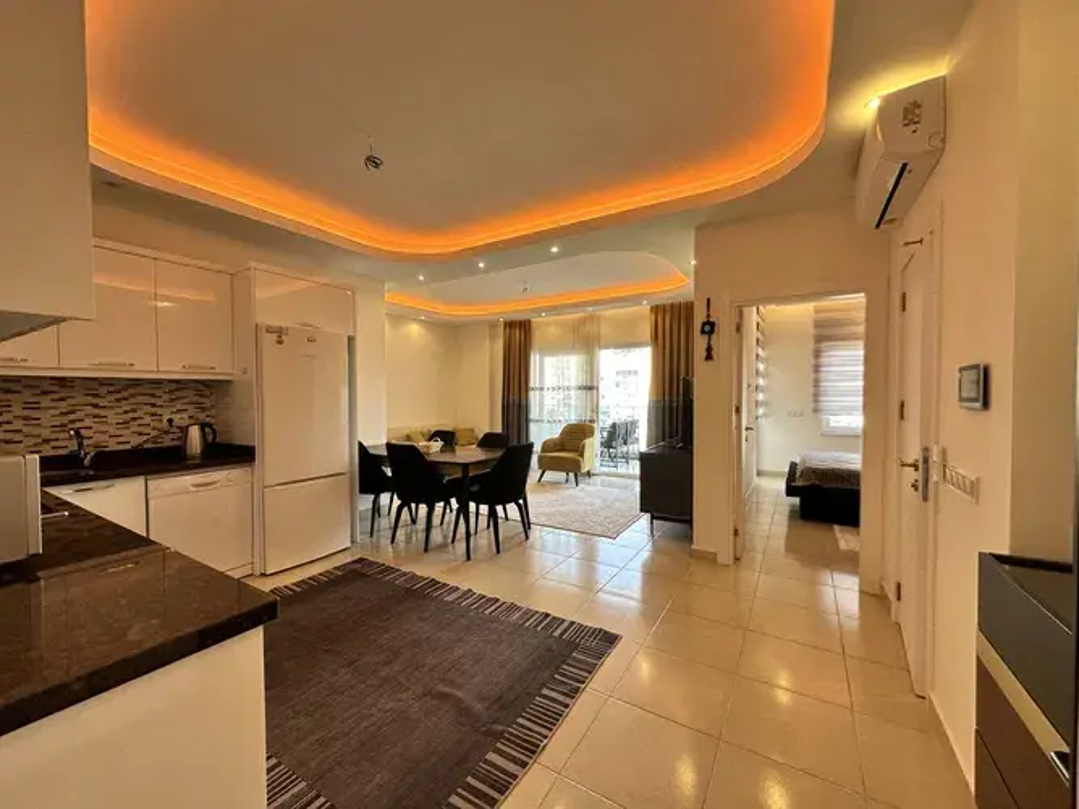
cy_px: 404
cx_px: 540
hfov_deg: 102.1
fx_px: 436
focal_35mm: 14
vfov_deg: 85.7
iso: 100
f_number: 2.2
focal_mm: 2.22
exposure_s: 1/99
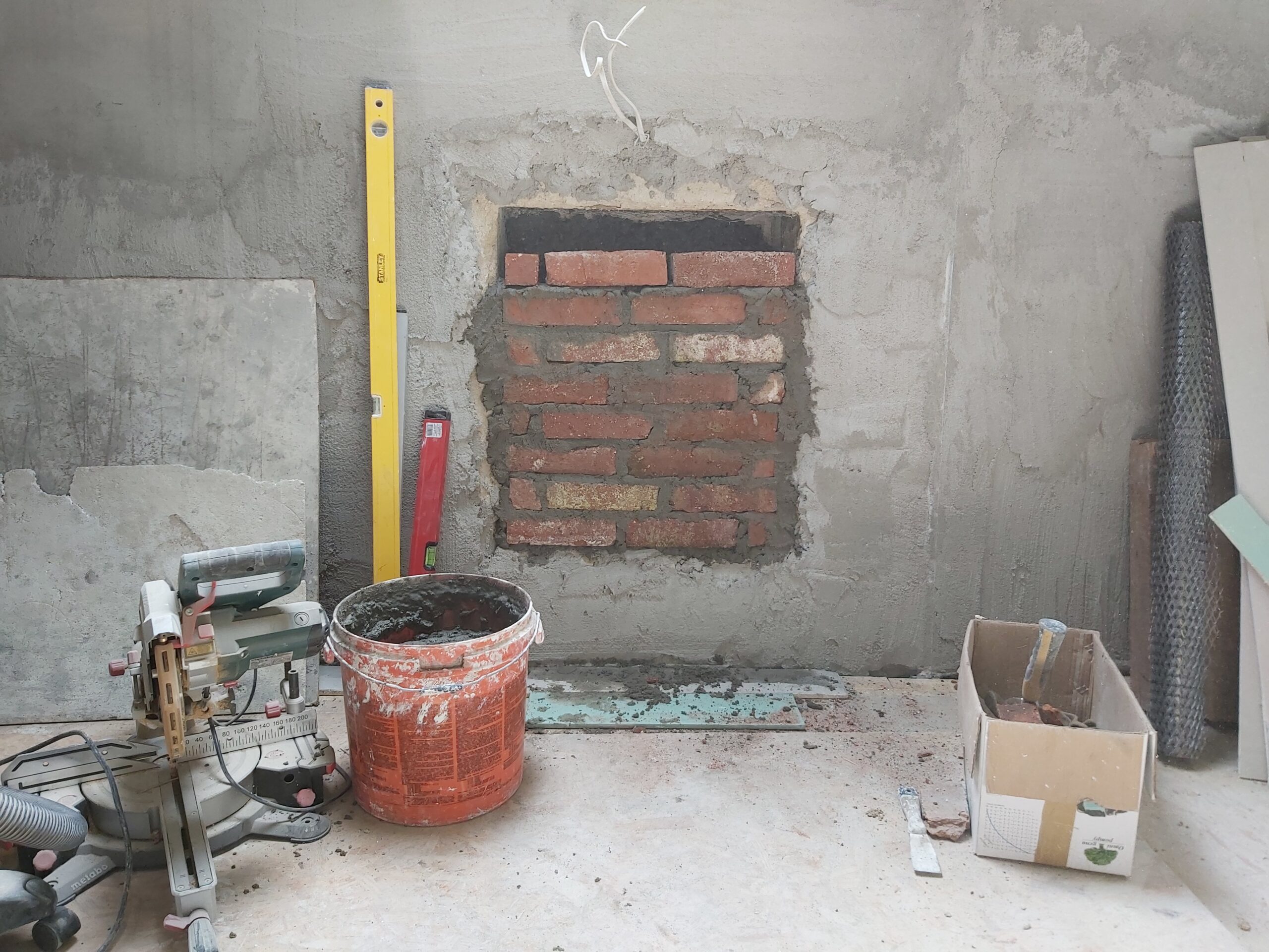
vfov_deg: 53.1
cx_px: 634
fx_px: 953
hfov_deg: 67.3
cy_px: 476
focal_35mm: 26
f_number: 1.7
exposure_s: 1/120
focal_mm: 3.92
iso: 100
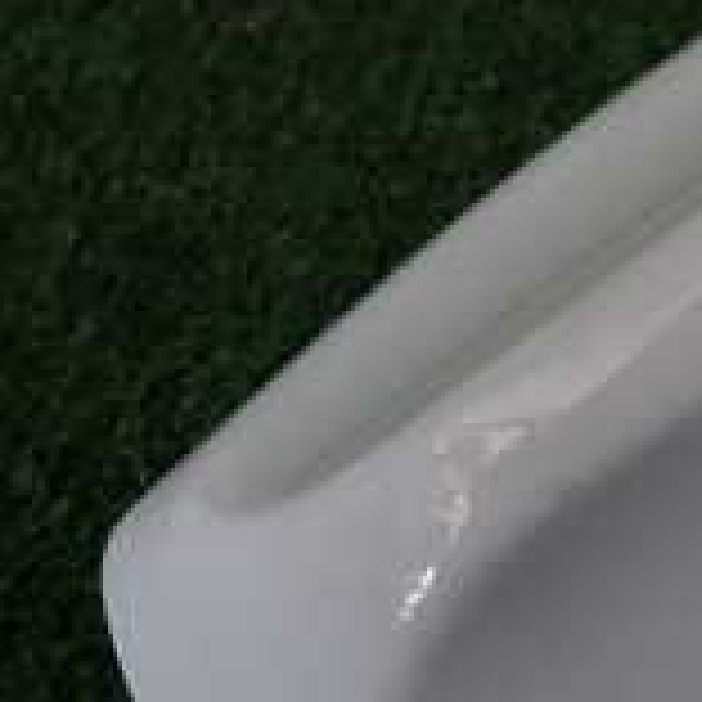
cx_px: 986
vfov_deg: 20.4
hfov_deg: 18.5
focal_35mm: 85
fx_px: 1950
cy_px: 315
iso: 100
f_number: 2
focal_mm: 4.5
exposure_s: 1/80
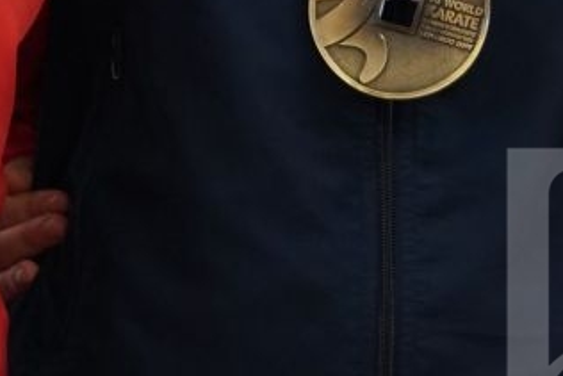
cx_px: 673
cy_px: -323
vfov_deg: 1.4
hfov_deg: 2.1
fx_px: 15239
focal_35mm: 974
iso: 800
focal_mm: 171
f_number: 2.8
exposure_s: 1/250
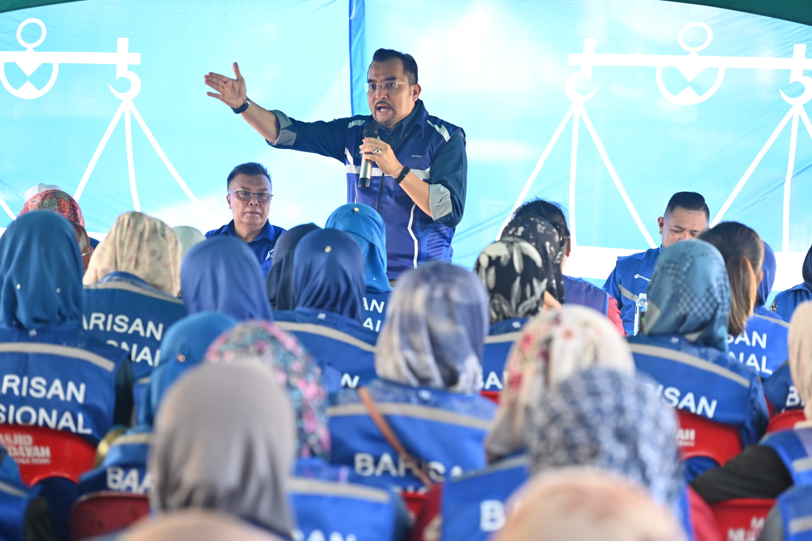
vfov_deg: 12.5
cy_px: 270
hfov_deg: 18.6
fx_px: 2481
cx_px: 406
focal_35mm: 110
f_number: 4
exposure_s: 1/200
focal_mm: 110
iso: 640
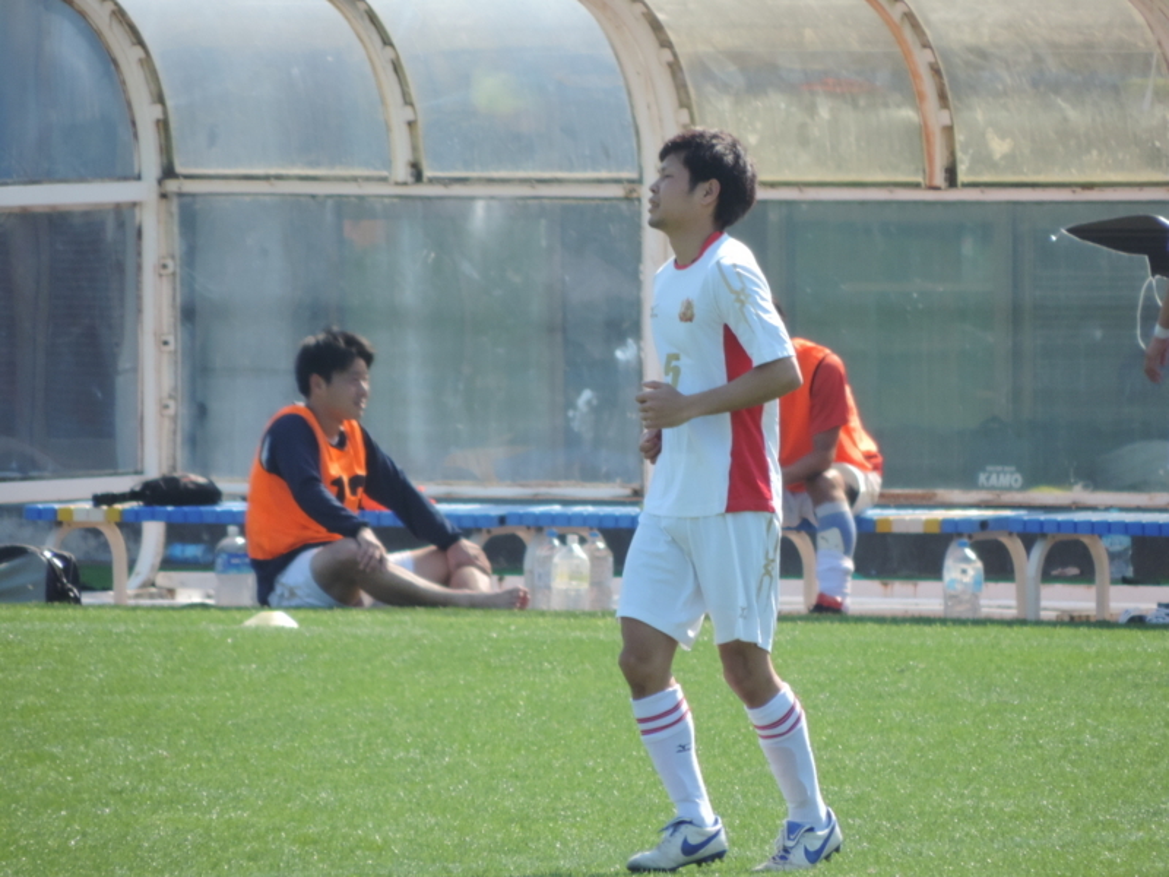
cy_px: 438
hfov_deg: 2.0
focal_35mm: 1000
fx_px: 33771
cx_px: 584
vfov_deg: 1.5
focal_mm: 180
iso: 320
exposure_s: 1/500
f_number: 5.9
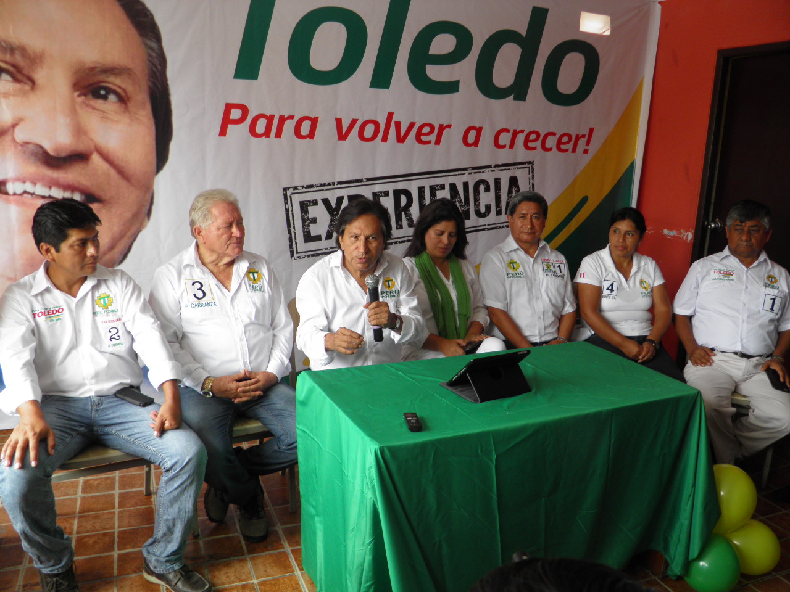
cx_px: 395
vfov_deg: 49.7
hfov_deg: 63.4
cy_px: 296
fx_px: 639
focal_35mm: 28
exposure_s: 1/30
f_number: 2.8
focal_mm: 4.9
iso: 50
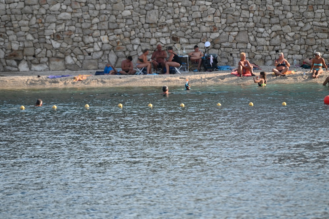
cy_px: 110
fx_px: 2742
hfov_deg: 6.9
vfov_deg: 4.6
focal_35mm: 300
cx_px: 164
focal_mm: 300
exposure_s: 1/320
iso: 160
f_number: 5.6
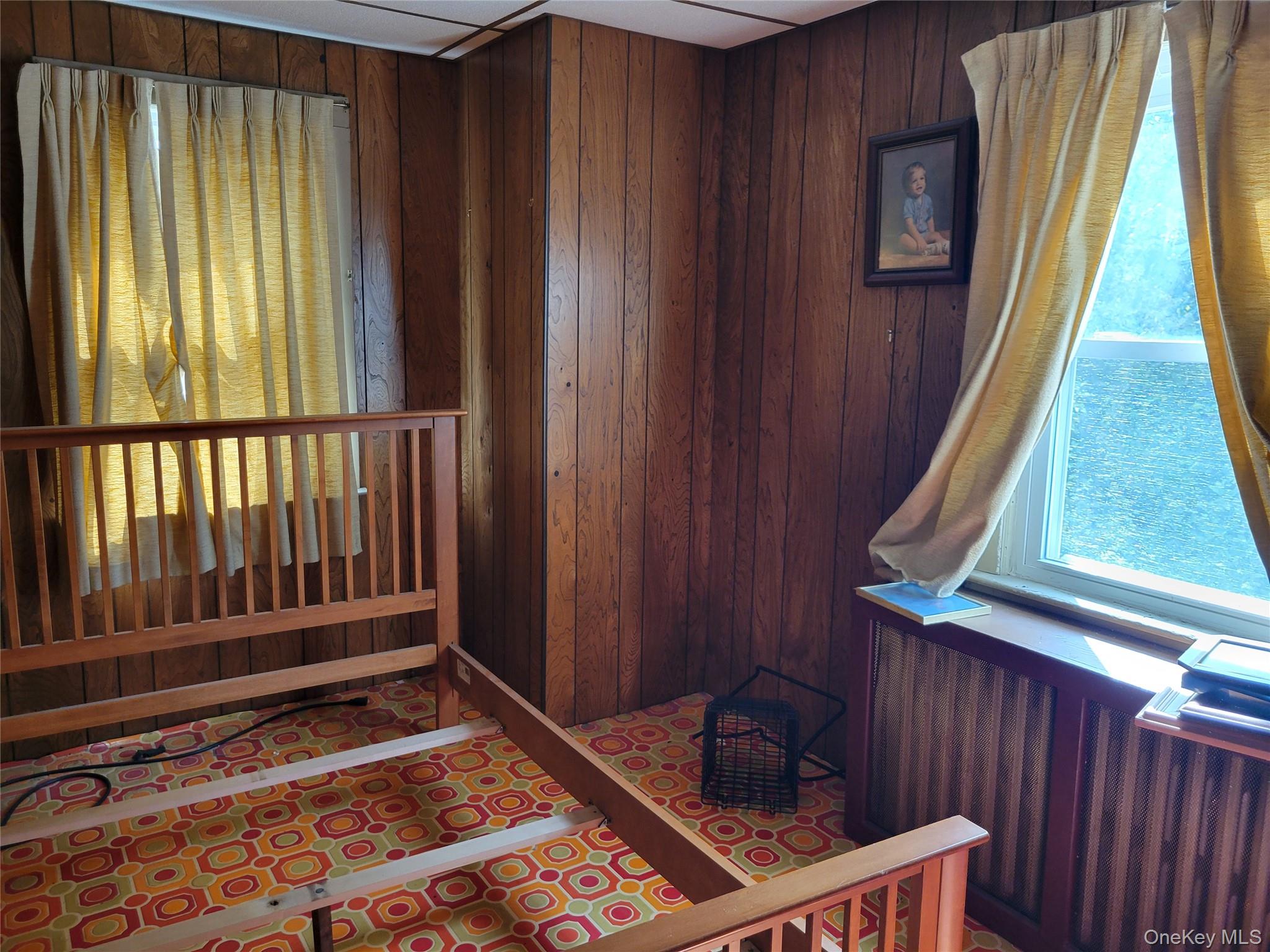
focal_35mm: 26
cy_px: 476
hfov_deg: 67.3
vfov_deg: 53.1
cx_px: 635
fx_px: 954
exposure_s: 1/60
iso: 200
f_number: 1.8
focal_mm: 5.4
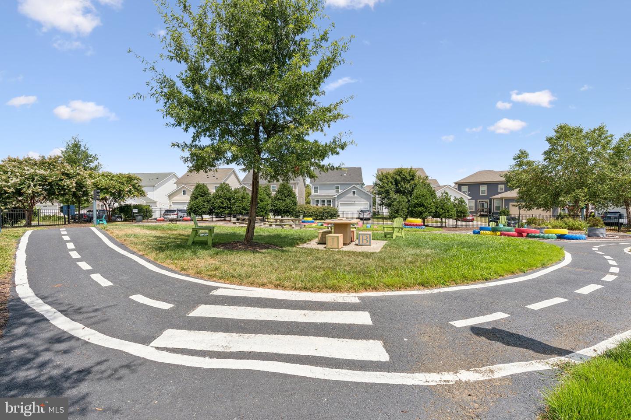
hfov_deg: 95.0
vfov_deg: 72.1
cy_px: 210
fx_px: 289
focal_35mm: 16
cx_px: 316
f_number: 10
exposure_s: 1/200
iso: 100
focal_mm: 16.5
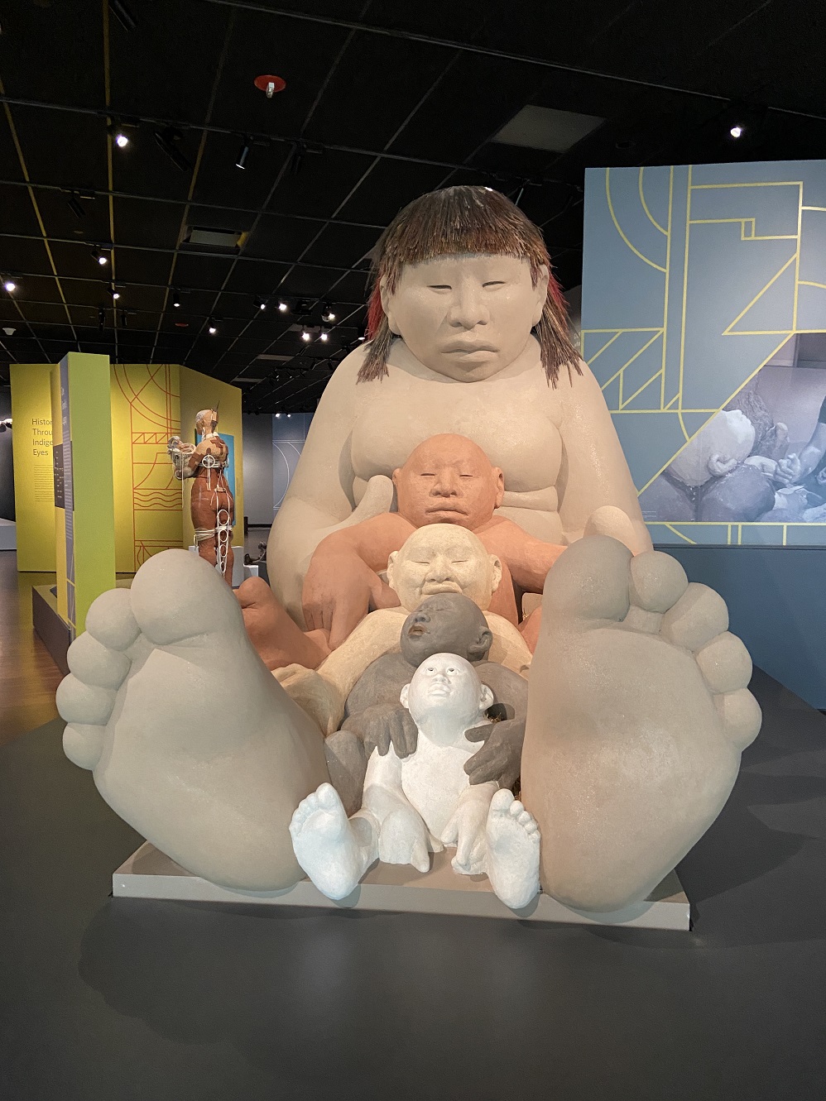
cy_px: 550
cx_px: 413
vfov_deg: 67.3
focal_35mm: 26
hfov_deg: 53.1
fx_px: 827
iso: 400
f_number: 1.8
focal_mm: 4.25
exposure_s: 1/40
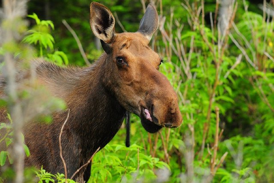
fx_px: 3426
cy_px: 92
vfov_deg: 3.1
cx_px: 137
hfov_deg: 4.6
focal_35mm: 450
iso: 800
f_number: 6.3
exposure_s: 1/400
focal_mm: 300
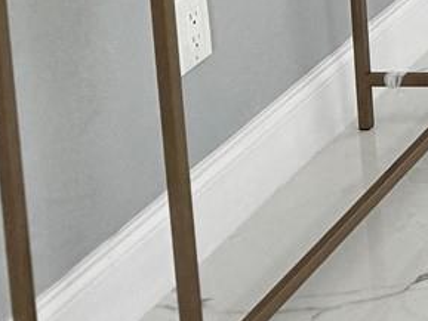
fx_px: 1645
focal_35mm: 133
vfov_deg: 9.6
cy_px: -515
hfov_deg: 11.5
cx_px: 1103
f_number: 1.78
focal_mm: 6.86
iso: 80
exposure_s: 1/294
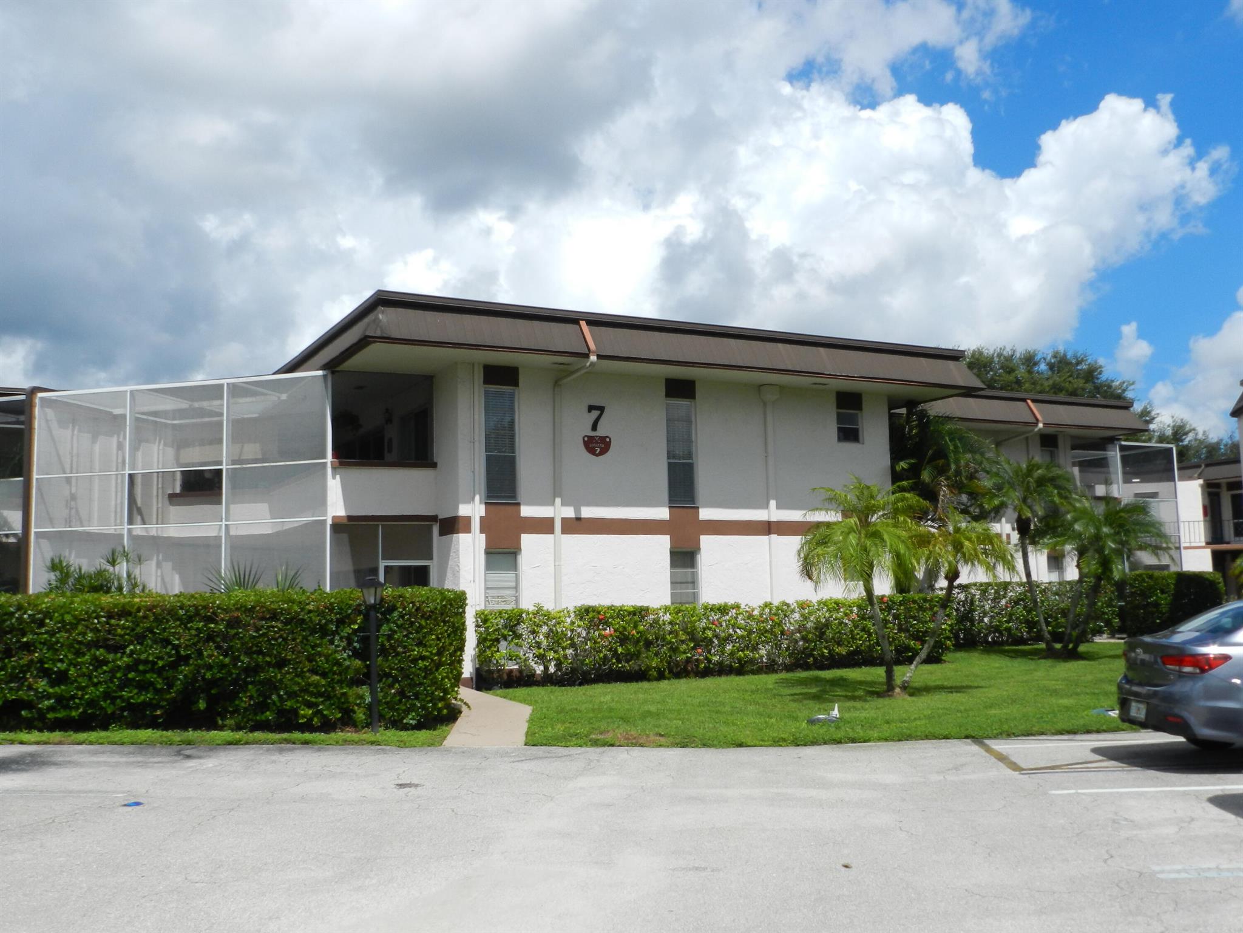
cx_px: 622
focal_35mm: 32
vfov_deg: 44.2
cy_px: 466
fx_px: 1149
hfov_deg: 56.8
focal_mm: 5.6
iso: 160
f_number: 5
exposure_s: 1/1000
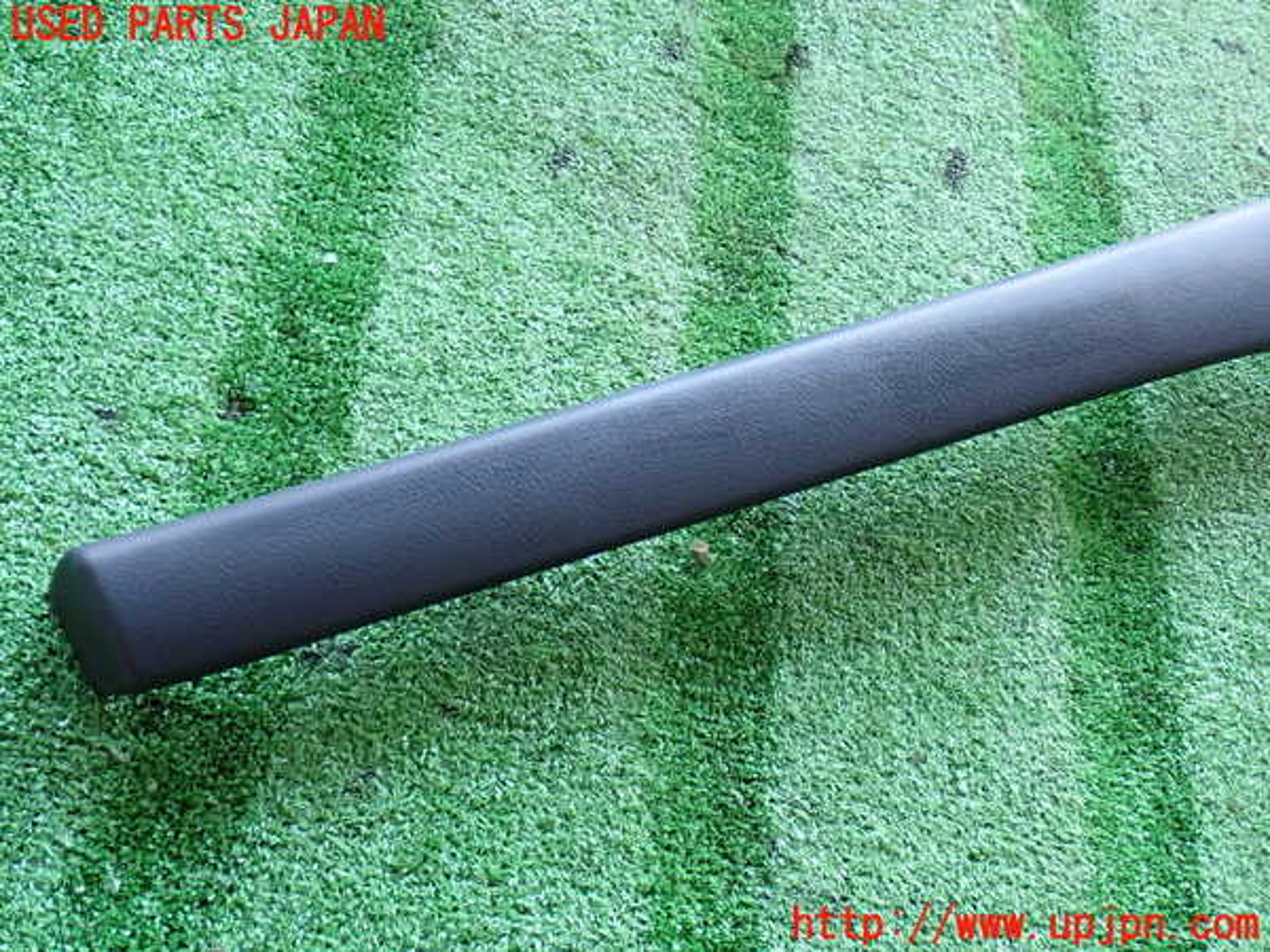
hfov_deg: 49.0
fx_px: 1394
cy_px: 476
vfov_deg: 37.7
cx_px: 635
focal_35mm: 38
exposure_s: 1/40
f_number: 2.7
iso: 320
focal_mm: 6.83
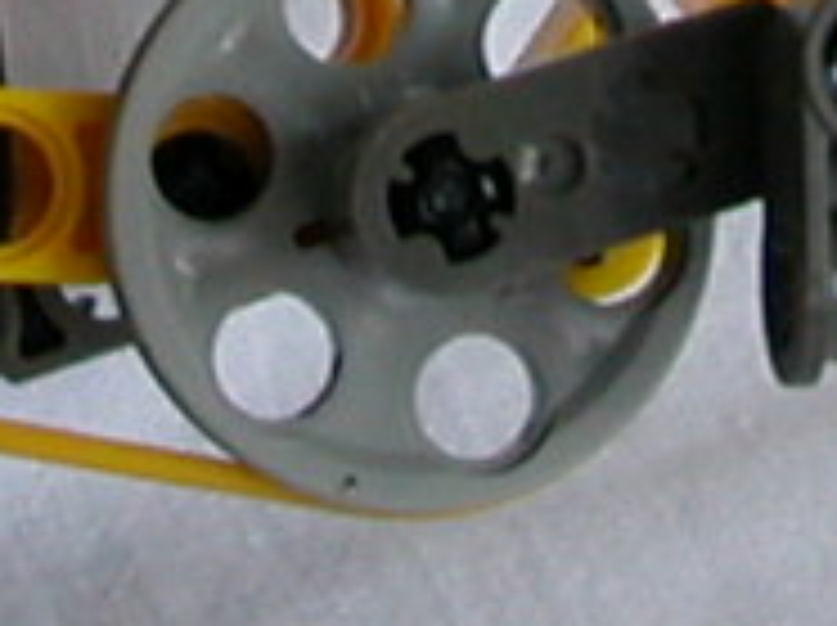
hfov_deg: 7.8
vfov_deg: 5.7
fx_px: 6158
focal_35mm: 255
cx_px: 536
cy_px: -725
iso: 100
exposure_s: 1/76.4
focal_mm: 5.6
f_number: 2.7
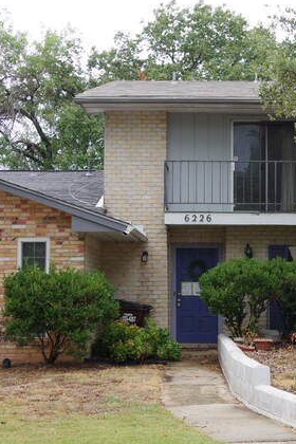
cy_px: 221
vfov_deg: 31.4
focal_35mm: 64
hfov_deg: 21.1
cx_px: 216
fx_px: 789
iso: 200
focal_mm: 28
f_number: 6.3
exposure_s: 1/125
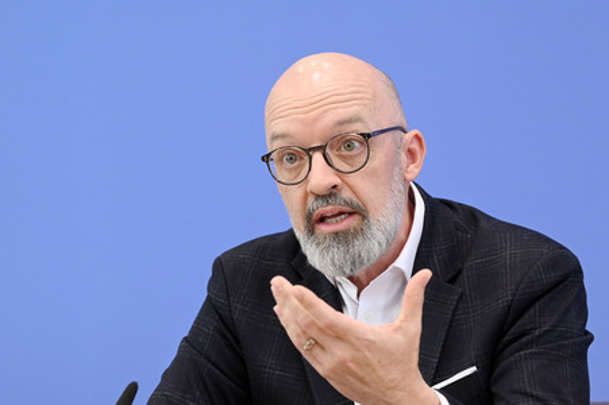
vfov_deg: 10.1
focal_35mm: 135
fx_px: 2282
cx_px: 304
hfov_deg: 15.2
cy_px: 202
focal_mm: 135
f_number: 6.3
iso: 3200
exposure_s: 1/400
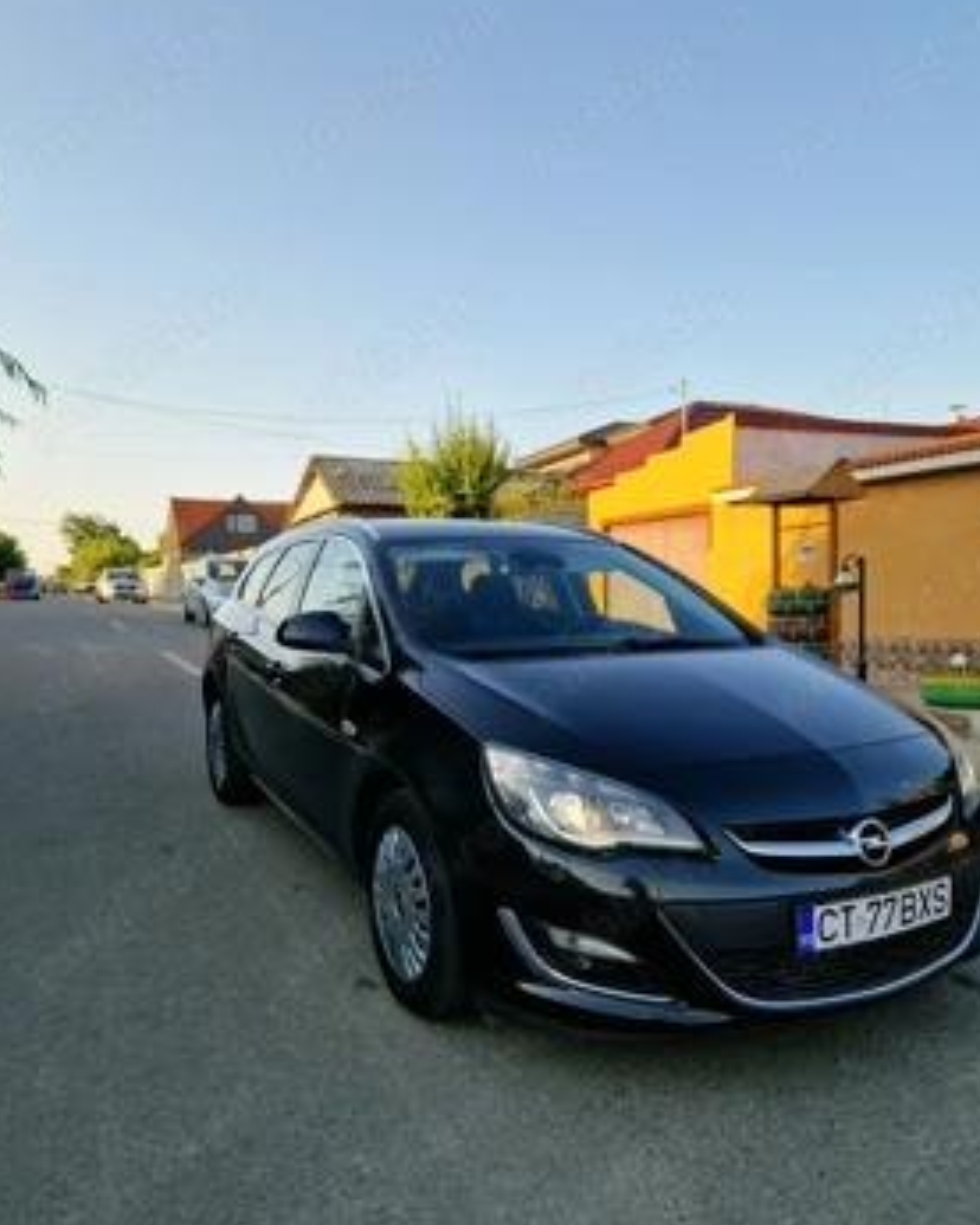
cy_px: 689
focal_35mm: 26
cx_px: 515
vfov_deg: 65.8
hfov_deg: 54.9
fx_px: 943
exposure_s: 1/475
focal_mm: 5.4
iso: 50
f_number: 1.8
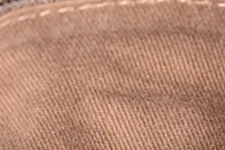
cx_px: 139
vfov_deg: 3.9
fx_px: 2175
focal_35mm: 348
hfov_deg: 5.9
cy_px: 193
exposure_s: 1/60
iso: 5000
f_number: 5
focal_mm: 42
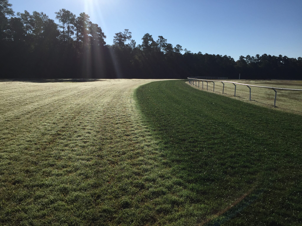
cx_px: 151
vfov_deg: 48.2
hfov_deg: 61.7
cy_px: 113
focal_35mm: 29
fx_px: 253
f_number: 2.2
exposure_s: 1/4405
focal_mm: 4.15
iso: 32
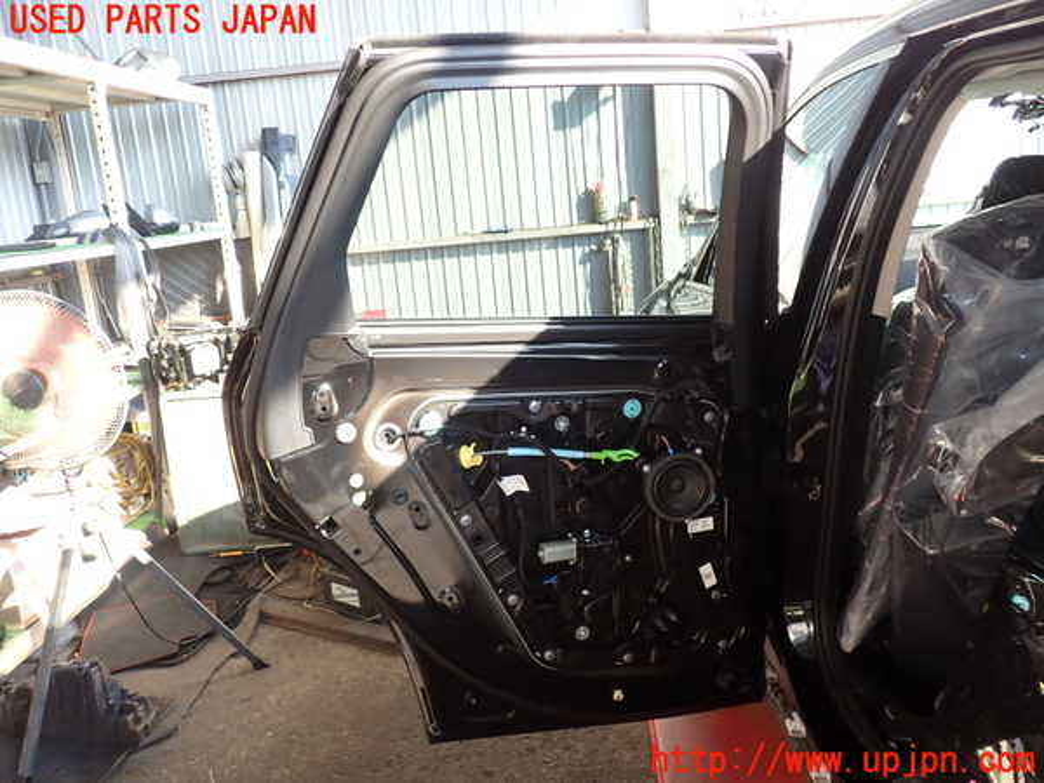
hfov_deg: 60.0
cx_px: 522
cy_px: 392
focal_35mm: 30
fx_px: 905
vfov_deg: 46.8
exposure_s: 1/100
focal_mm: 5.4
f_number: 2.3
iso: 100
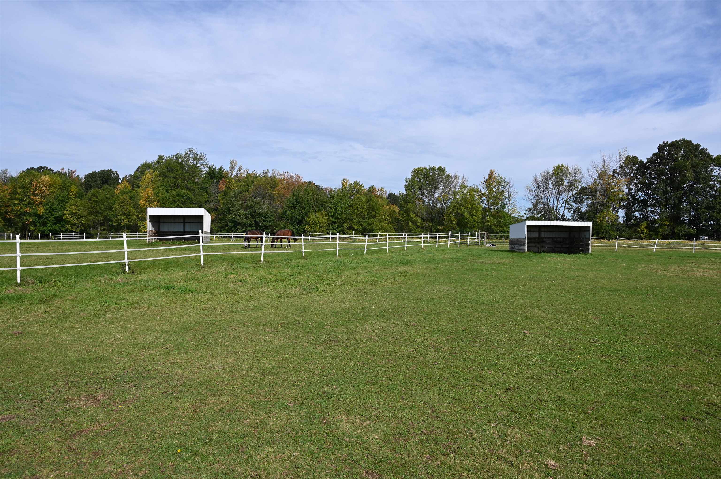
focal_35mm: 26
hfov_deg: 68.4
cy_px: 240
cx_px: 360
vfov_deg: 48.7
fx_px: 530
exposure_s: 1/400
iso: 100
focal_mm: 26.5
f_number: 7.1
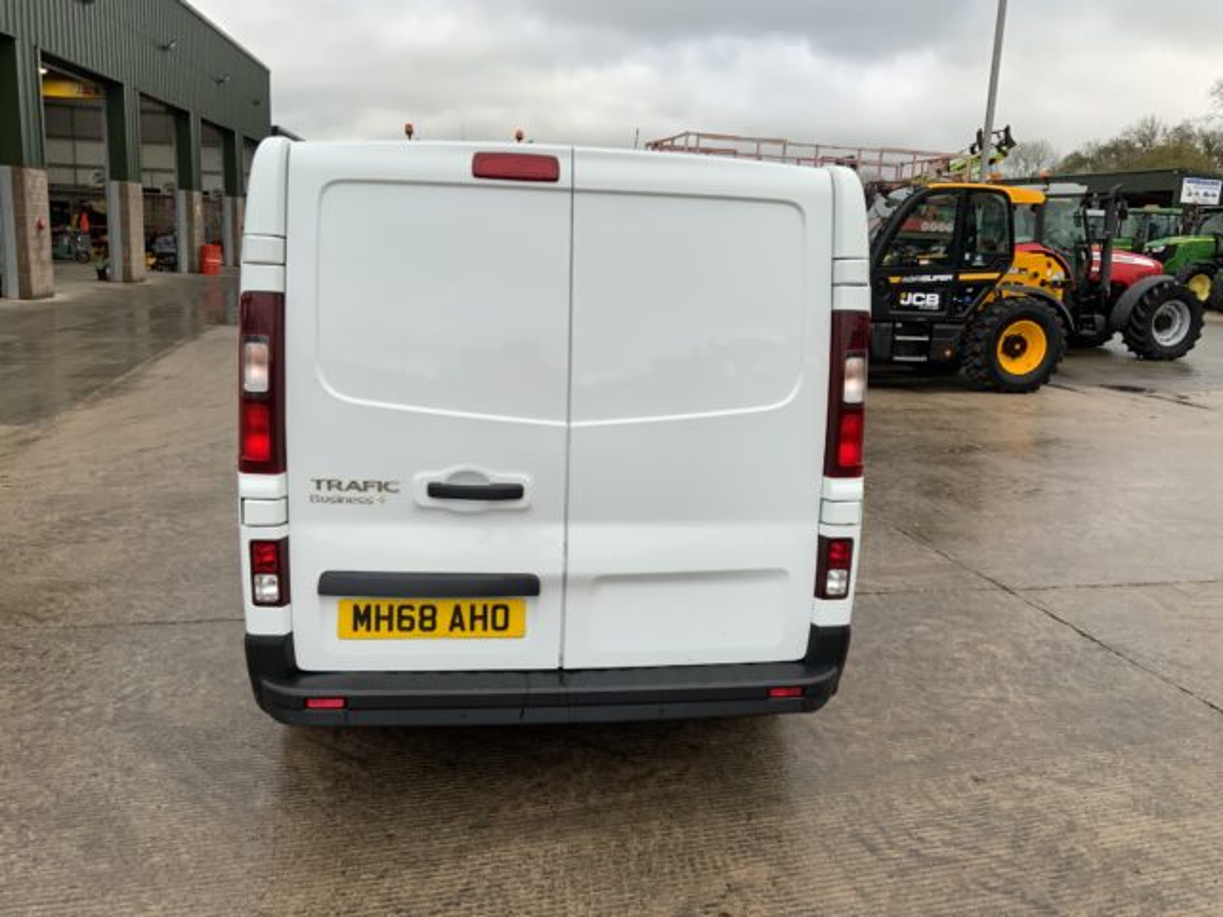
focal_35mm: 29
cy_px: 458
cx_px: 612
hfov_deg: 61.7
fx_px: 1025
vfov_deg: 48.2
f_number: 1.8
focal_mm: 3
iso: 16
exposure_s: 1/162
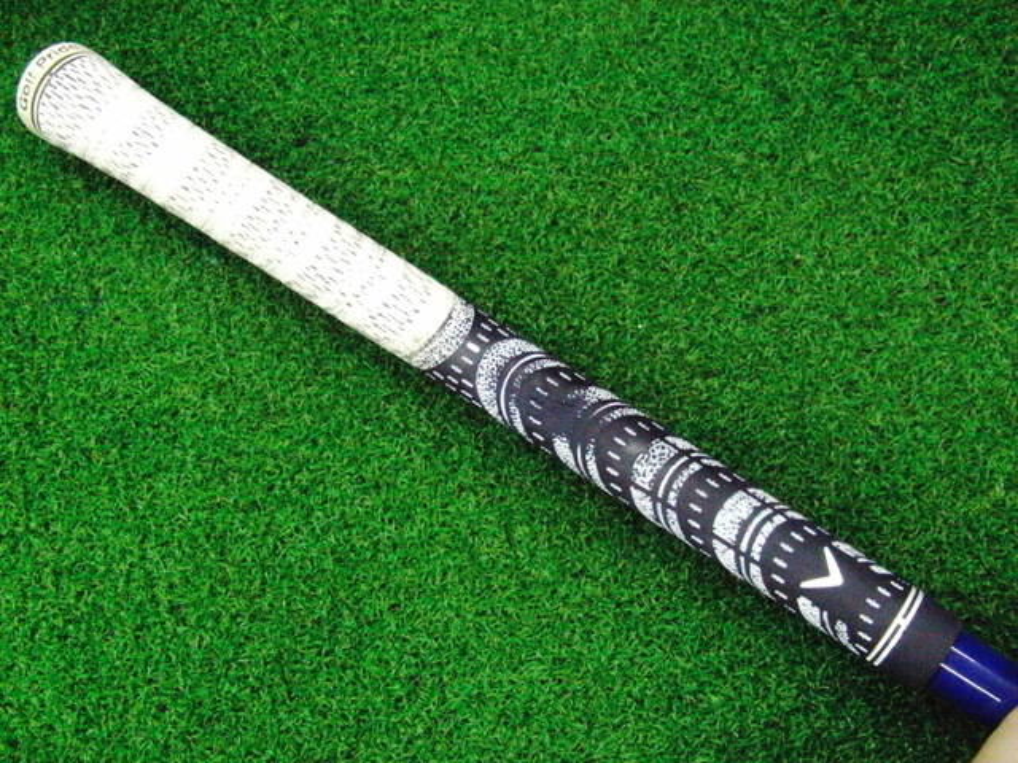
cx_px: 509
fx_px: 1088
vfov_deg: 38.7
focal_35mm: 37
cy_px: 382
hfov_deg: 50.1
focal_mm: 6.42
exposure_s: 1/320
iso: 3200
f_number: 3.6
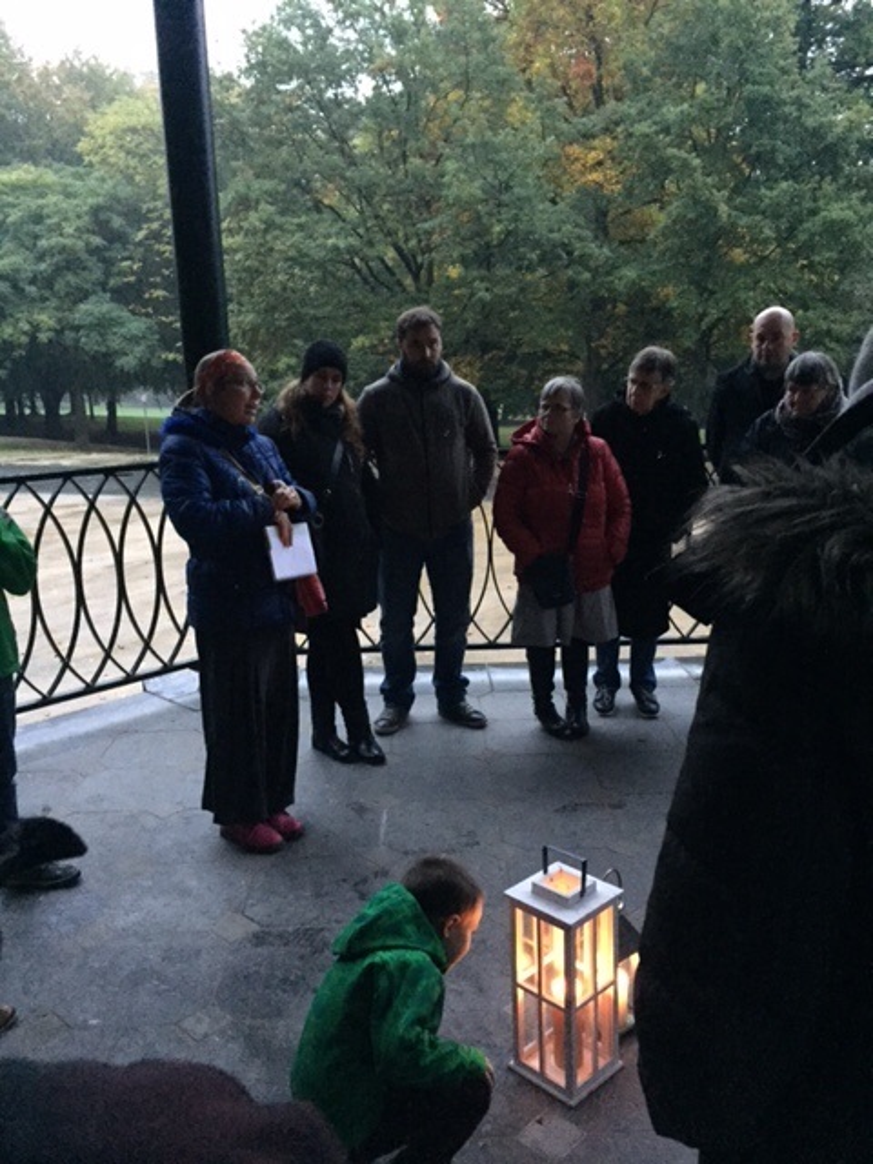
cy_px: 582
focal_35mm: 29
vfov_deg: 61.7
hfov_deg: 48.2
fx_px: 975
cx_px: 436
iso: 400
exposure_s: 1/15
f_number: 2.2
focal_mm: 4.15
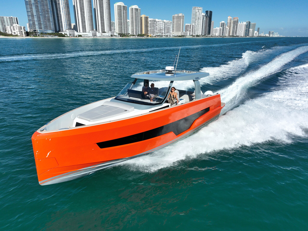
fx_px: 213
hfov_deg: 71.6
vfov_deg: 56.8
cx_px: 154
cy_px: 116
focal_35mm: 24
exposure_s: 1/400
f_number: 2.8
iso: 130
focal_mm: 12.29
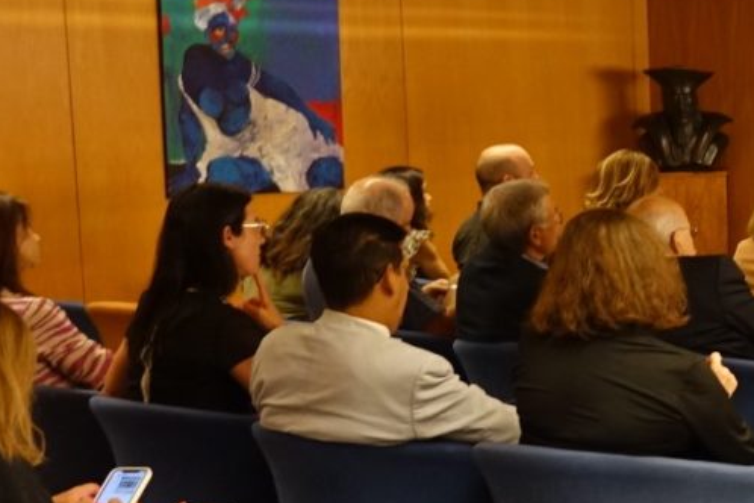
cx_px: 1090
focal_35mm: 78
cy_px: 262
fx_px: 1634
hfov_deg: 22.1
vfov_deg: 17.5
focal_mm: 8.8
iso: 400
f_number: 2.8
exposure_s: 1/30
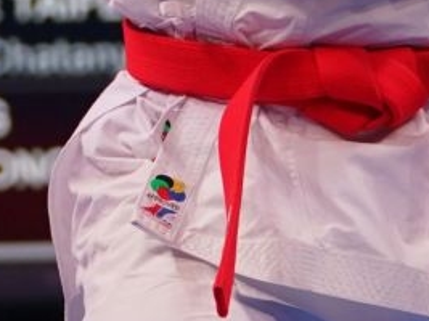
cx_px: 267
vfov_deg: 1.5
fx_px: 12065
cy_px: 93
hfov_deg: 2.0
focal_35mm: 974
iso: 800
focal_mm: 150
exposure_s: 1/500
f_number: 2.8
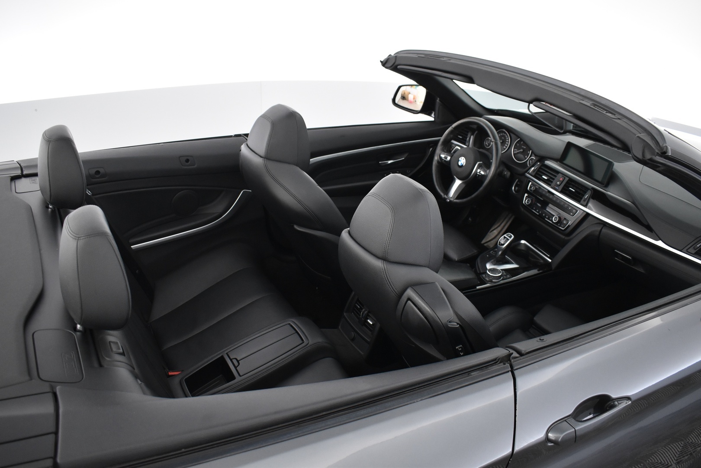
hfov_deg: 61.9
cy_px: 234
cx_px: 350
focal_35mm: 30
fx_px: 584
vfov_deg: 43.6
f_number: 3.5
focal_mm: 20
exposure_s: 1/30
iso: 1400
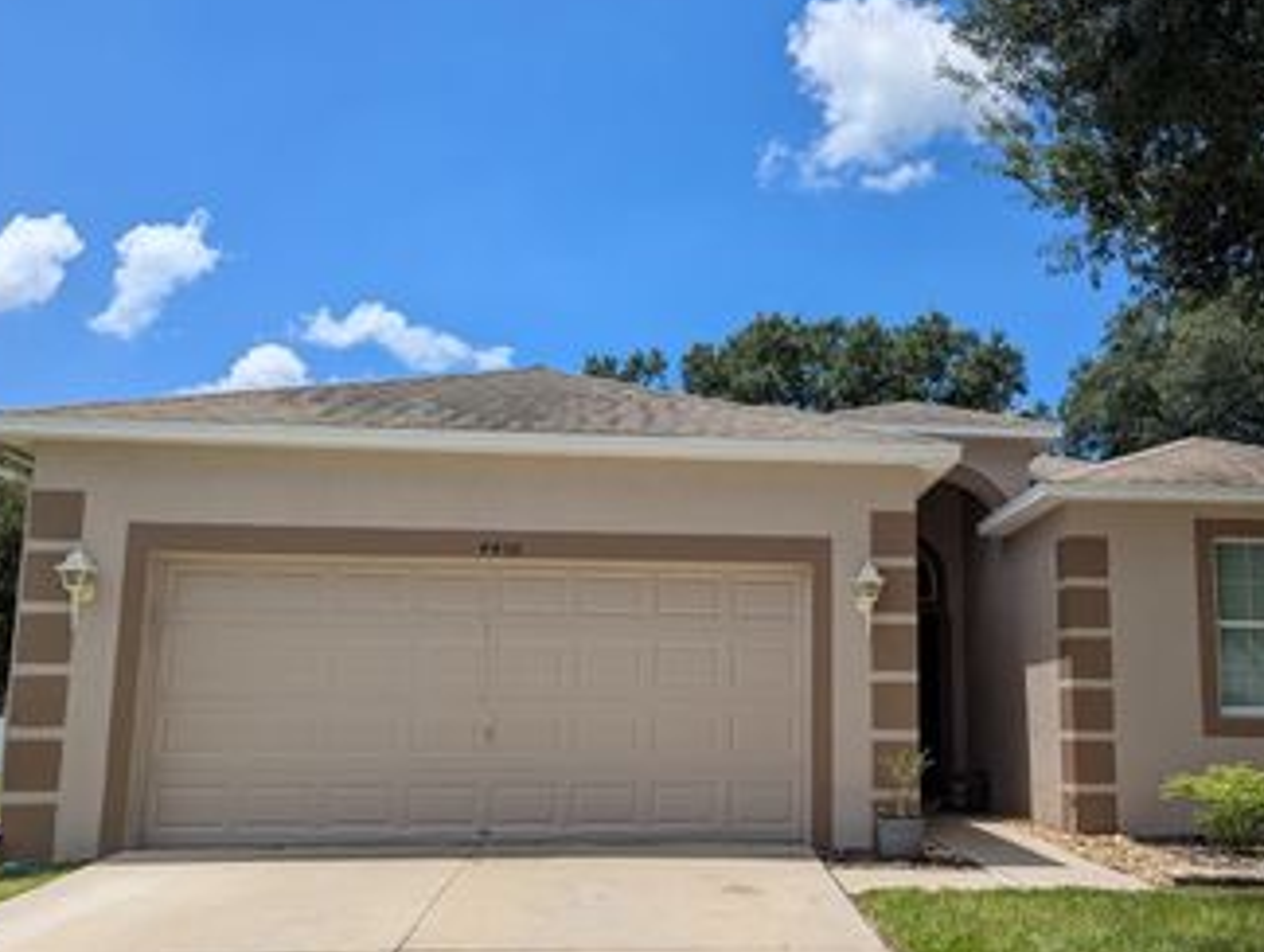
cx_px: 792
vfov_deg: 38.7
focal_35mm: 37
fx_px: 1353
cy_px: 546
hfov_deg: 49.6
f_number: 1.85
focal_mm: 6.81
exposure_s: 1/2695
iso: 41
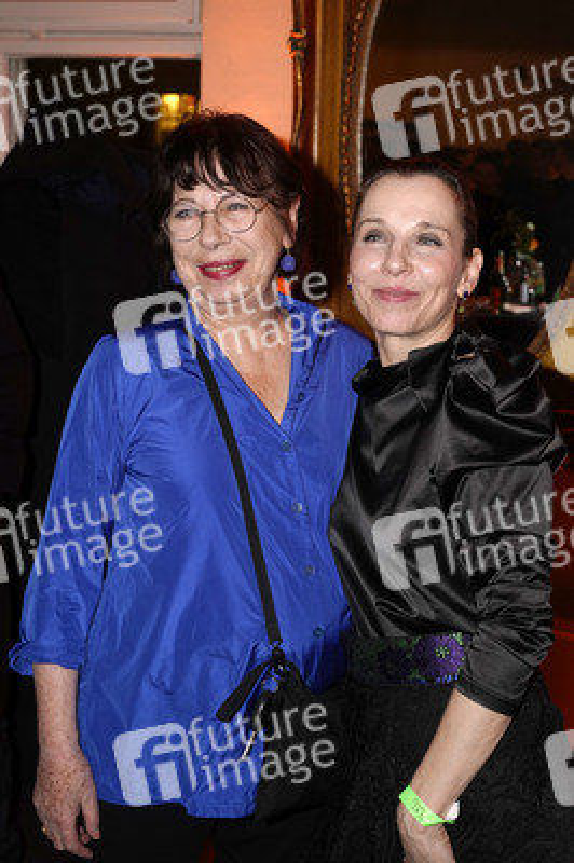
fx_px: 1150
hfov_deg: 28.0
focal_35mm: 48
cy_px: 432
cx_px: 287
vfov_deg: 41.1
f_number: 5.6
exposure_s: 1/50
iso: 1600
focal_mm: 48
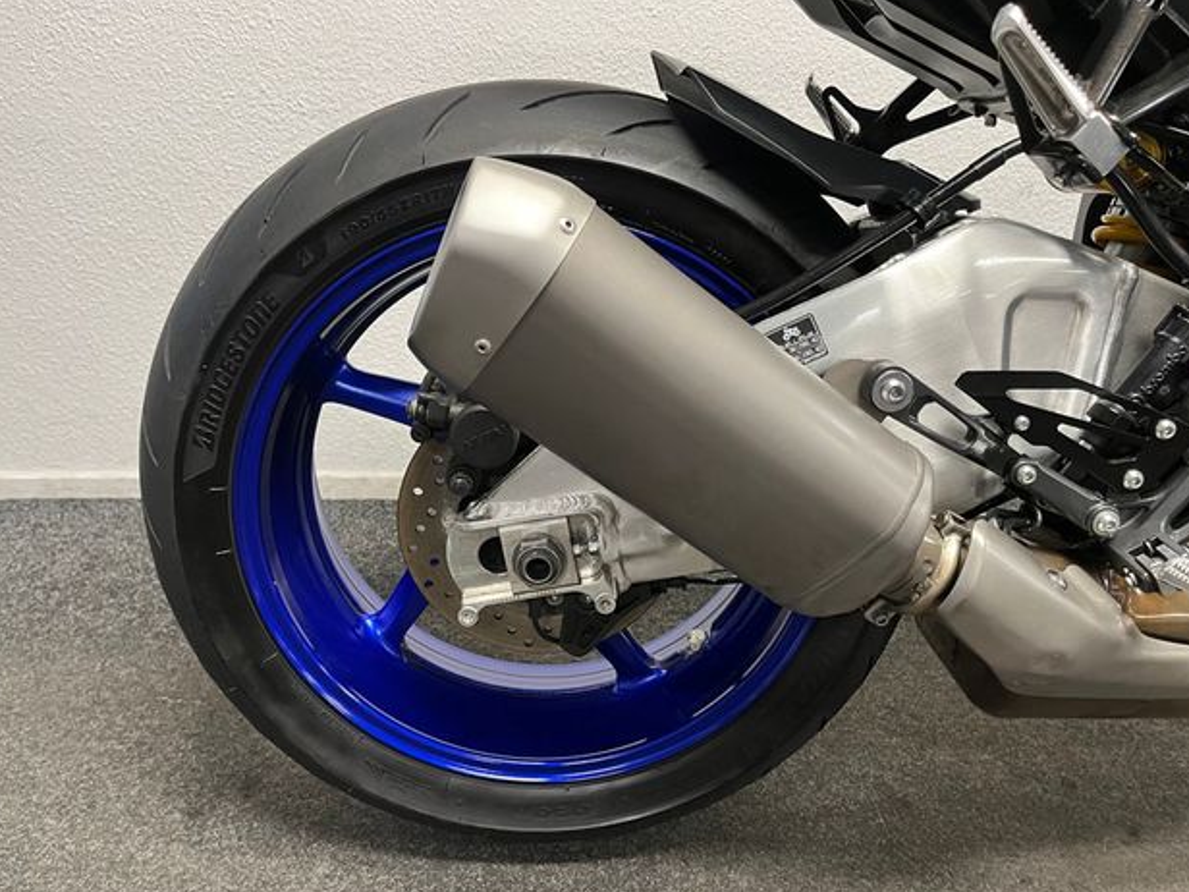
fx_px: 927
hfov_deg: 65.3
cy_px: 454
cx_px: 600
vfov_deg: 51.4
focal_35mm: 27
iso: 320
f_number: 1.6
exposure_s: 1/50
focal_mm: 5.1
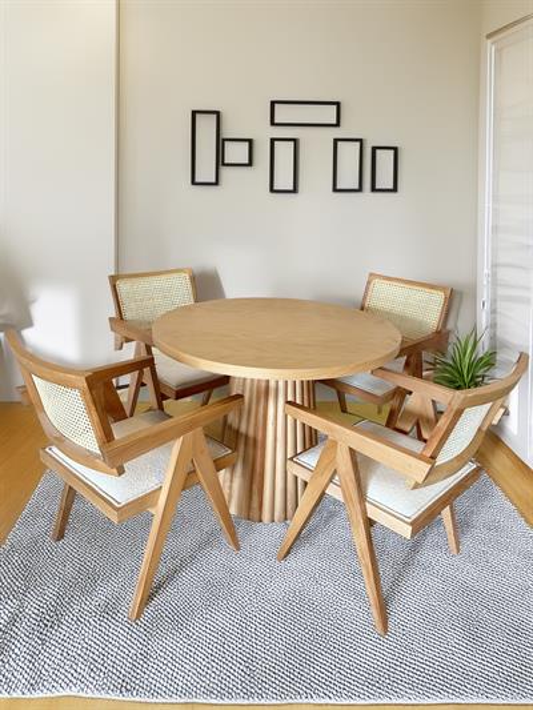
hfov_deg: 56.8
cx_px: 266
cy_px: 355
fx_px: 493
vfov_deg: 71.6
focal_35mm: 24
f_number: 1.78
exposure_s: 1/100
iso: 125
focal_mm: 6.86
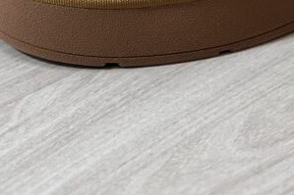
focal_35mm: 250
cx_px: 180
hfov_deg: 8.2
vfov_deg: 5.5
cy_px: -48
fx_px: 2040
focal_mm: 9
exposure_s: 1/120
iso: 200
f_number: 2.8
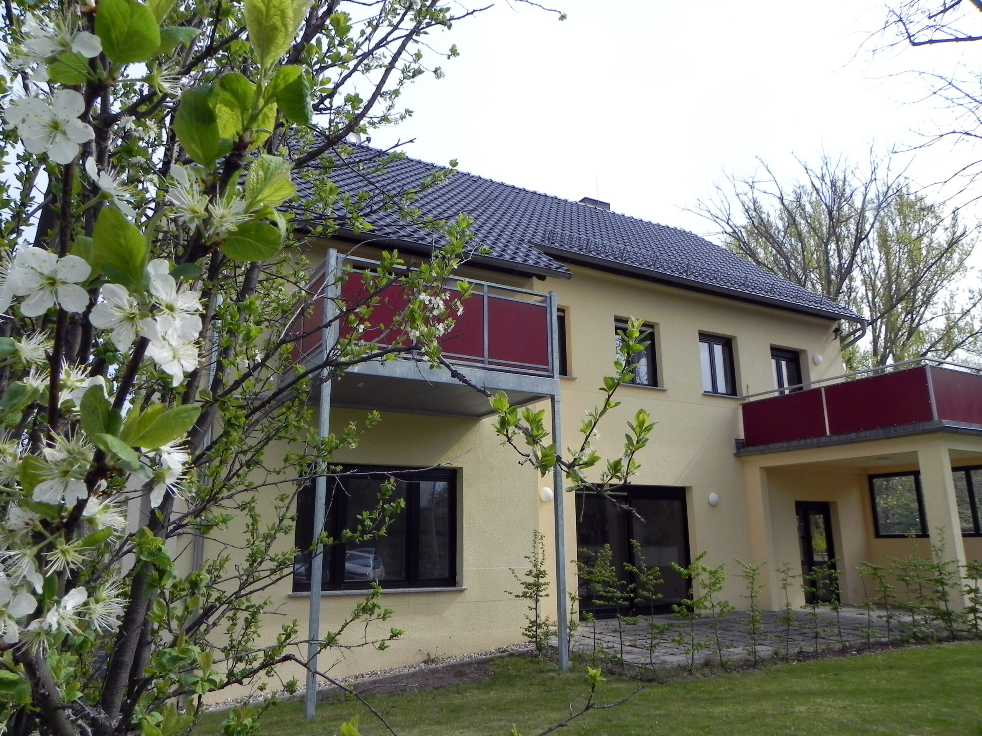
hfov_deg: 67.3
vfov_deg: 53.1
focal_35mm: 26
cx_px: 491
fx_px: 738
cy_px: 368
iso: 160
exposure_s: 1/384
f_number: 7.1
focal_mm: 4.6
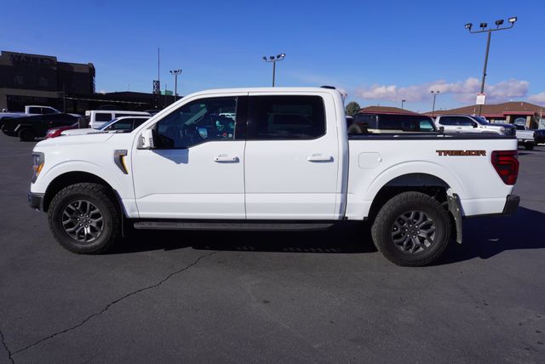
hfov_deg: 73.7
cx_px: 272
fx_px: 364
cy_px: 182
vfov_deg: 53.2
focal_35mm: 24
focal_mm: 16
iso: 100
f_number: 10
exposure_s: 1/250
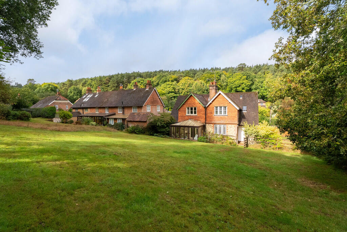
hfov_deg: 96.7
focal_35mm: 16
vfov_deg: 73.8
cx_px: 174
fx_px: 154
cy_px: 116
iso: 1600
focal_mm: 16
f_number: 7.1
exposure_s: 1/1250
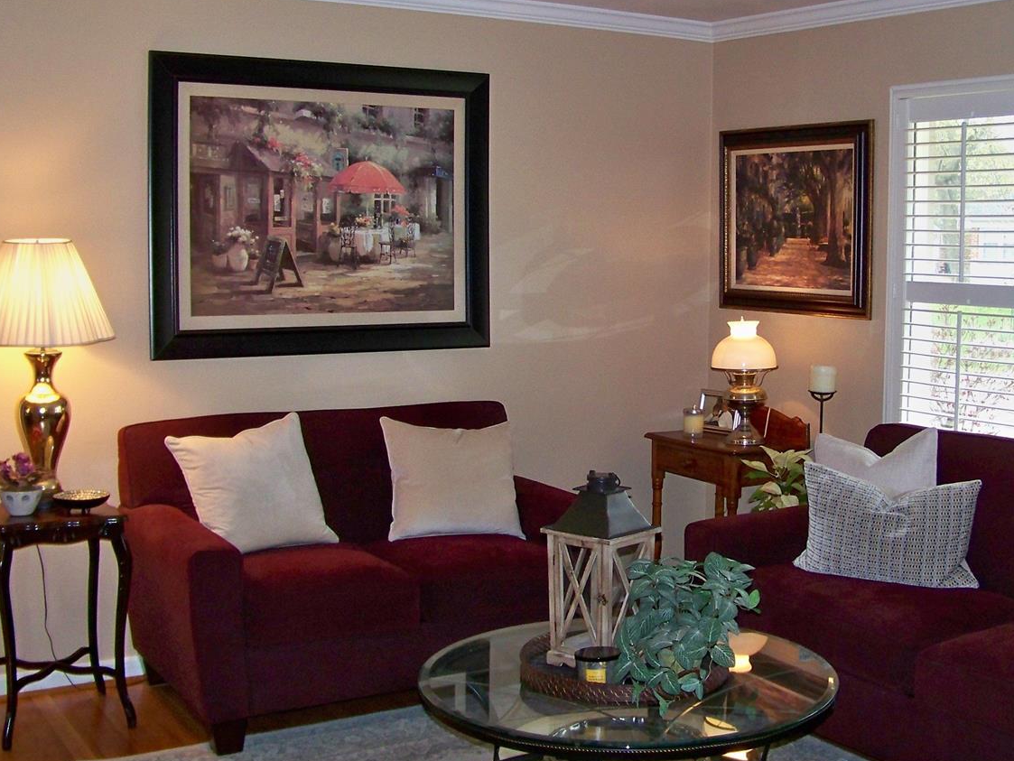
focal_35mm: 47
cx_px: 669
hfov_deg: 40.0
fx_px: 1377
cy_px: 327
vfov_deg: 30.9
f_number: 2.8
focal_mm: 5.85
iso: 200
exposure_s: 1/30
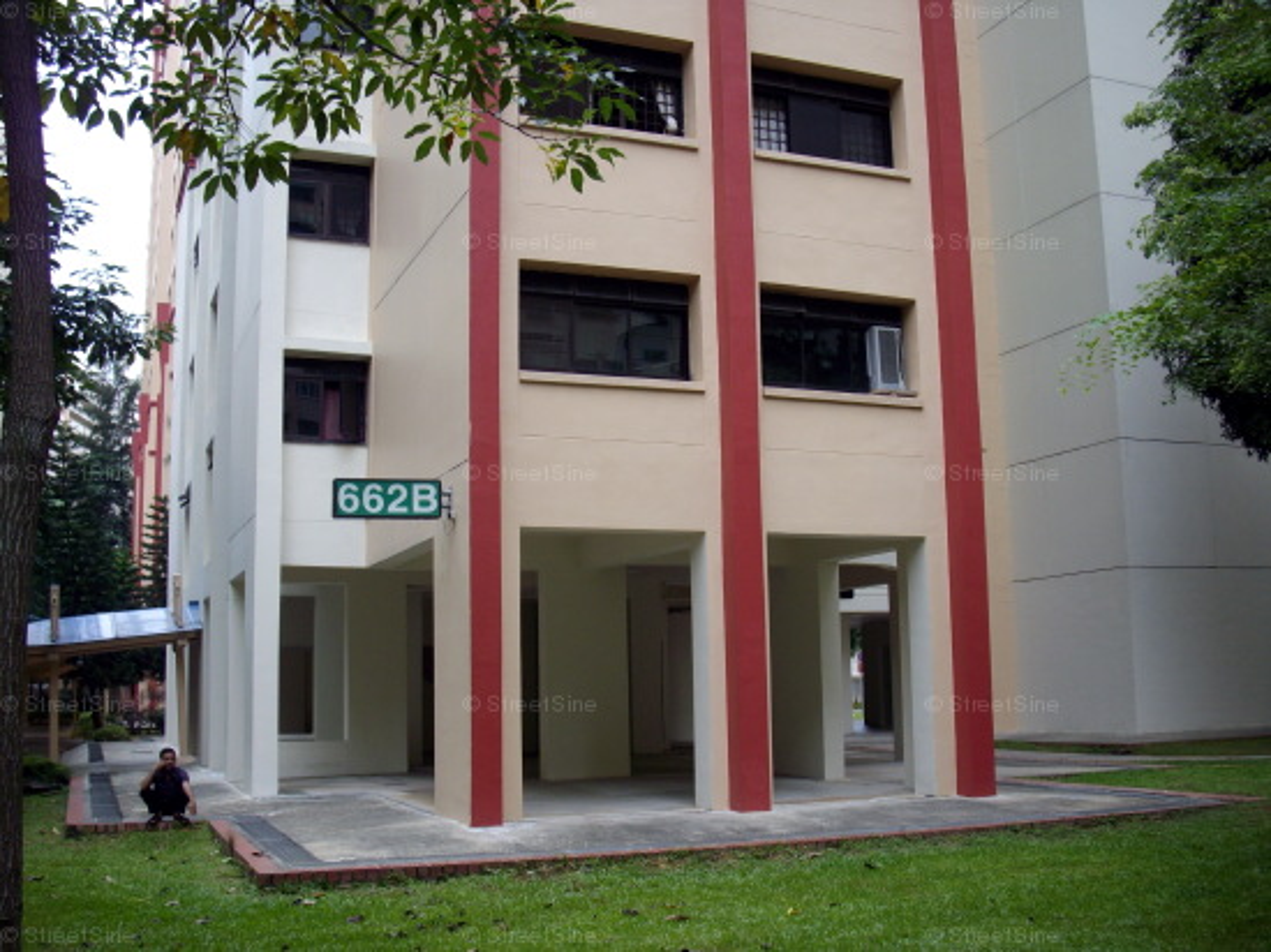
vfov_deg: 38.6
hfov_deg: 50.2
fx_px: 1358
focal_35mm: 37
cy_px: 476
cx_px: 636
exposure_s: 1/250
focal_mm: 6.2
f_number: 2.8
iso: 80
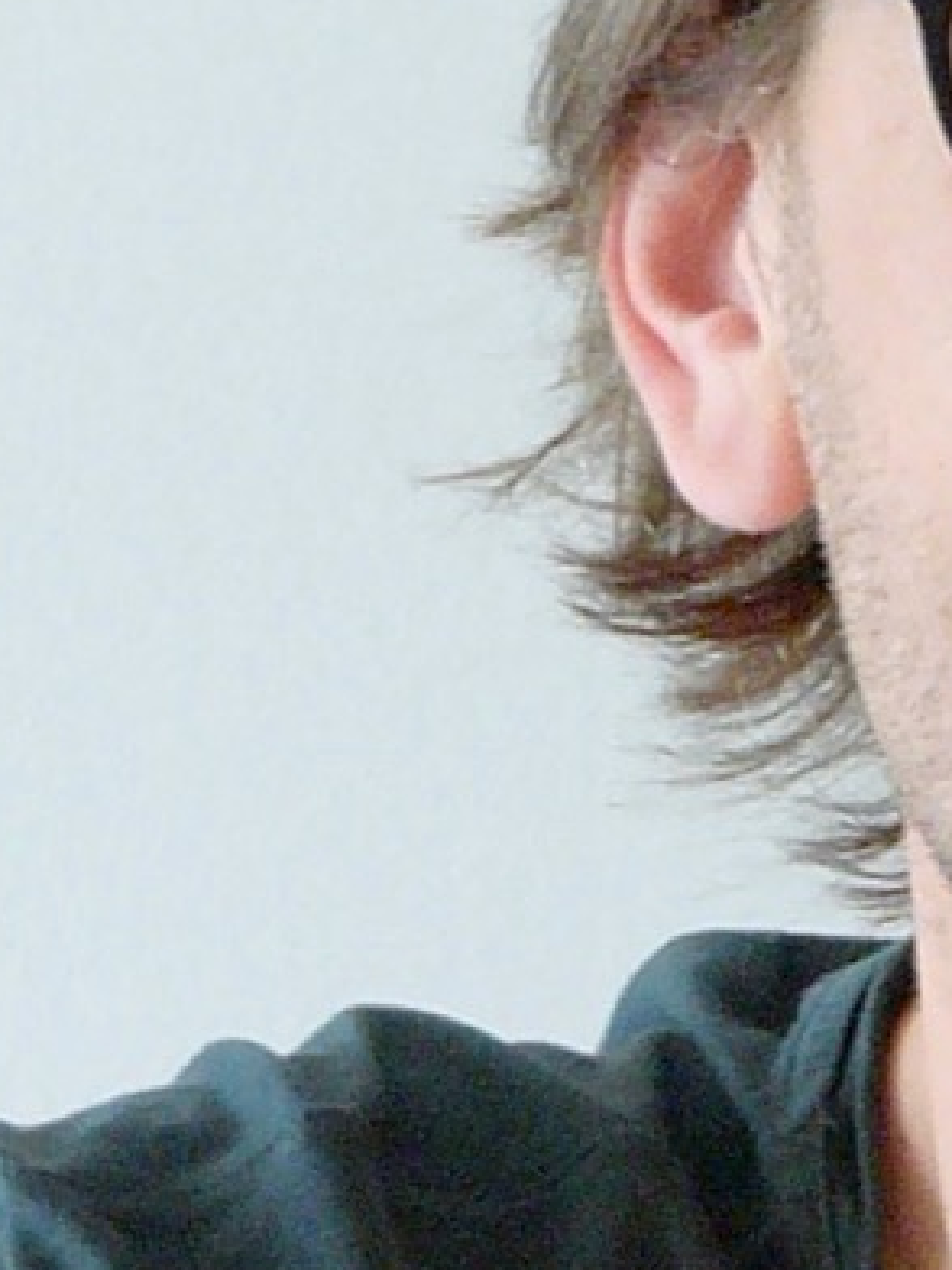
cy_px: 1364
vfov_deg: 3.6
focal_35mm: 544
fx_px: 19948
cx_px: 1146
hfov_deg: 2.7
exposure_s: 1/60
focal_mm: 17.3
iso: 150
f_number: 2.8
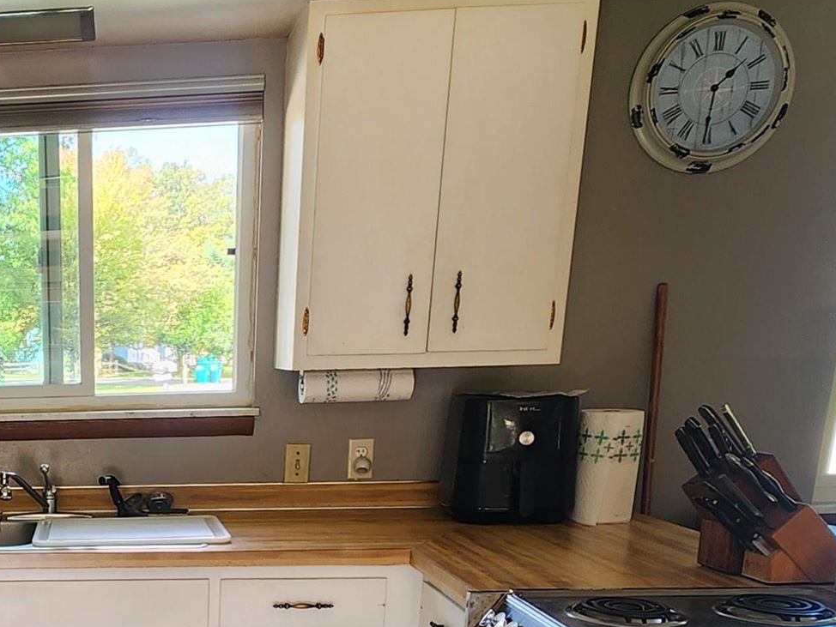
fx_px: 990
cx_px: 5
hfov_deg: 40.3
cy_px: 663
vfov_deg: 31.7
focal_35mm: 41
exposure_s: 1/60
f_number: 2.2
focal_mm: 2.2
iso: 80
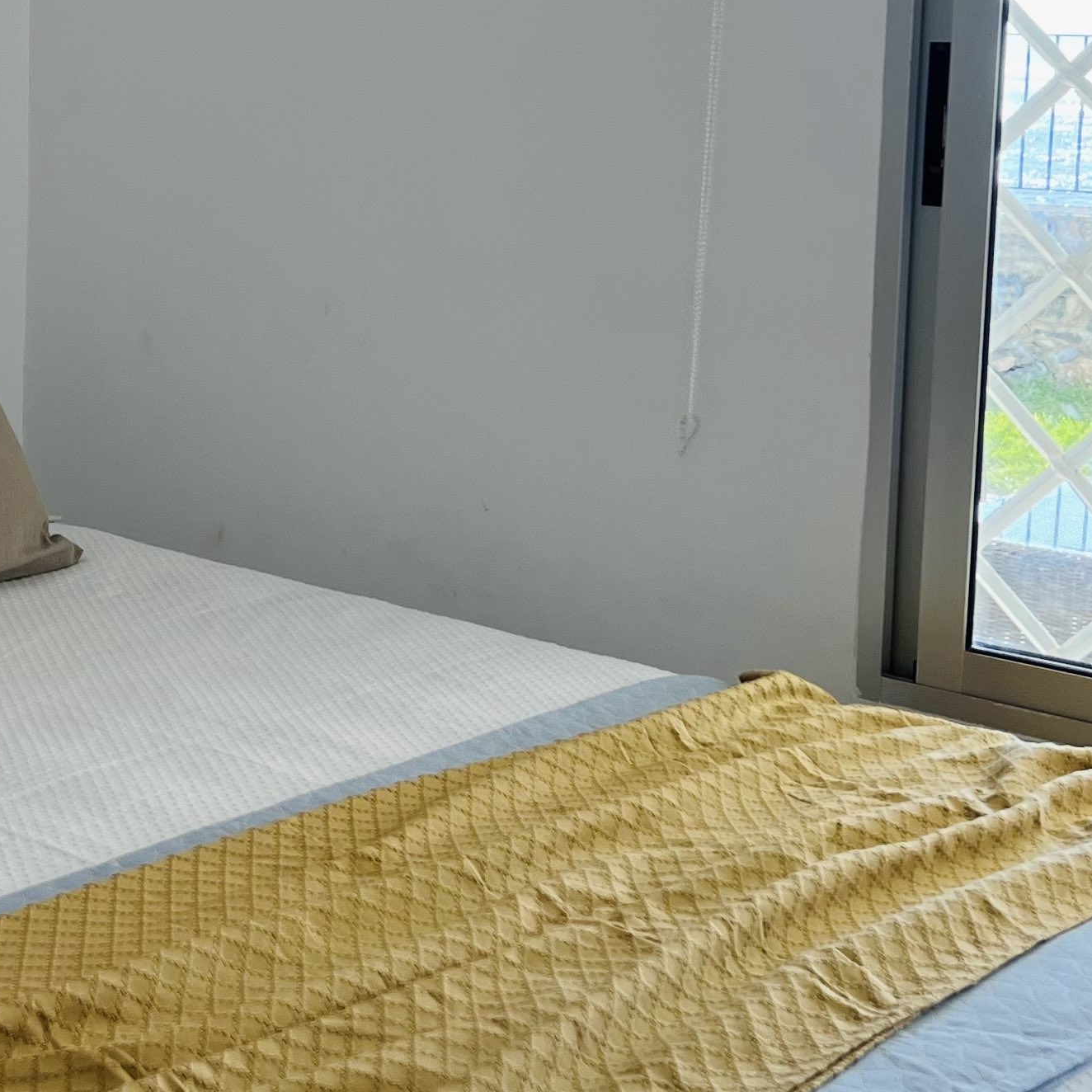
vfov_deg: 24.2
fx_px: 2498
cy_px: 208
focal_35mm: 70
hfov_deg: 23.6
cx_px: -12
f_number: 1.5
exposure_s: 1/733
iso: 50
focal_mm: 5.7
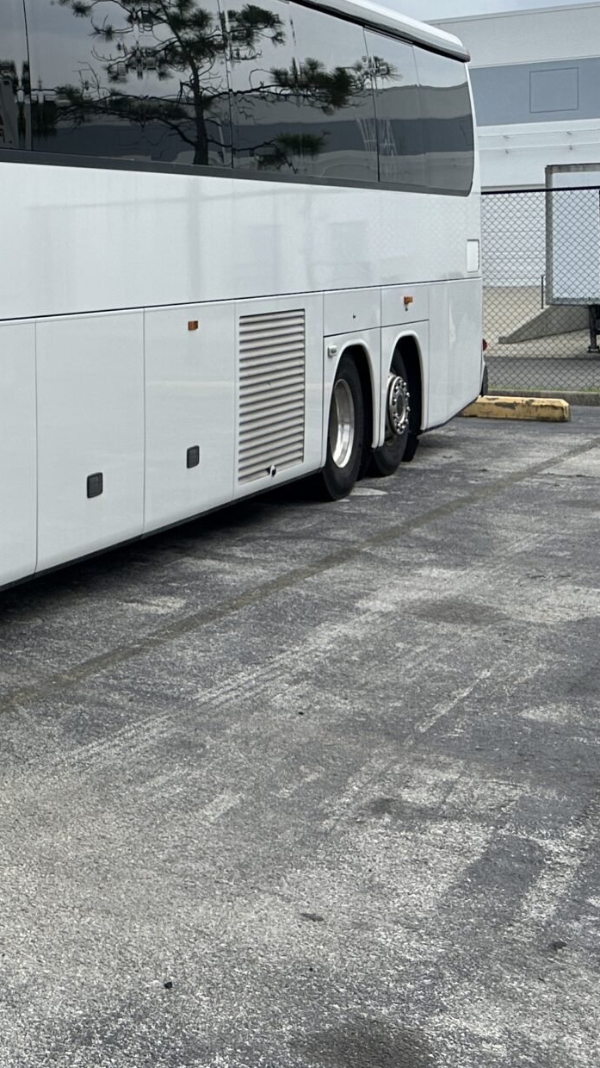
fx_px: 1528
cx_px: -466
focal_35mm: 54
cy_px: 302
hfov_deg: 17.9
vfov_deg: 37.8
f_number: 1.78
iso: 80
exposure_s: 1/3861
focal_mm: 6.86
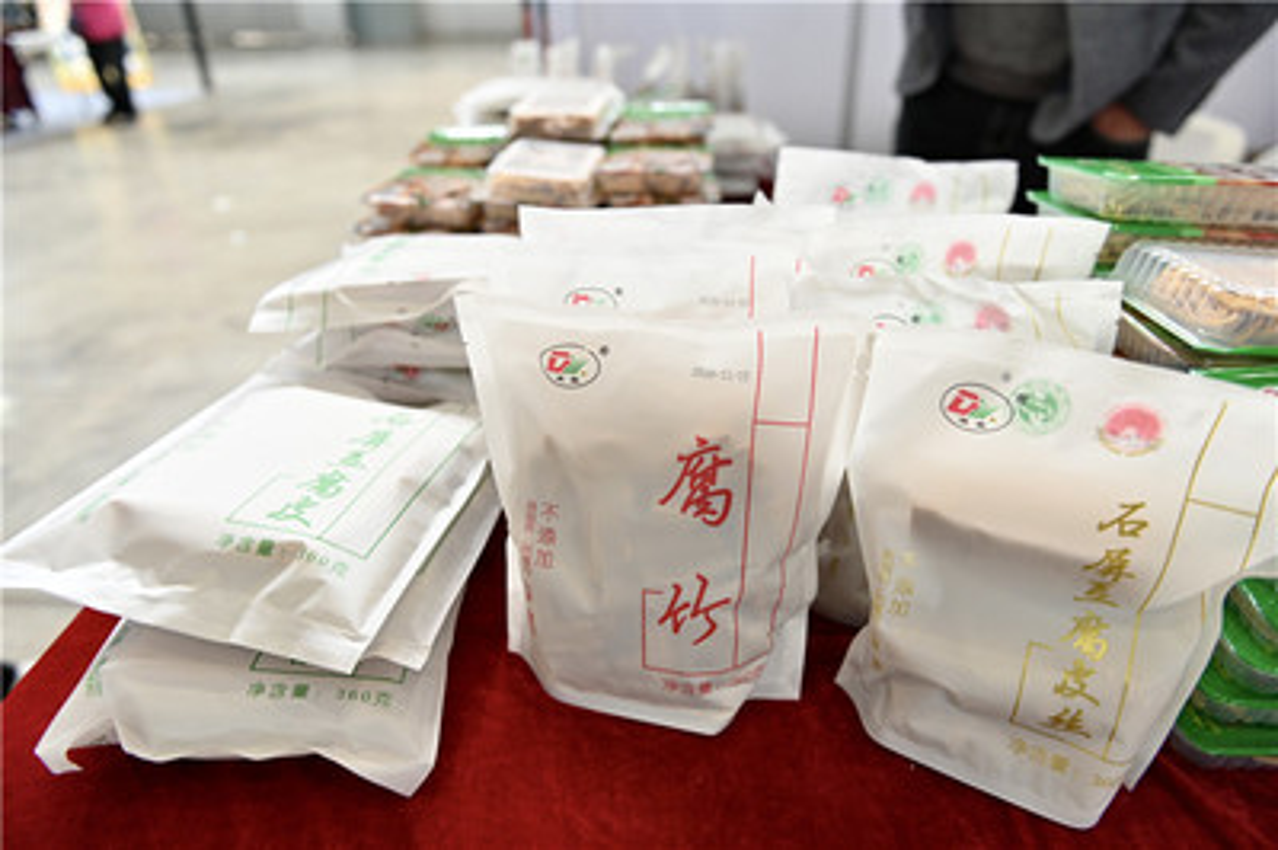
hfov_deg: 73.8
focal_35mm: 24
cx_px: 639
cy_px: 425
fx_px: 851
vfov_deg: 53.1
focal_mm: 24
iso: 500
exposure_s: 1/160
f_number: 2.8
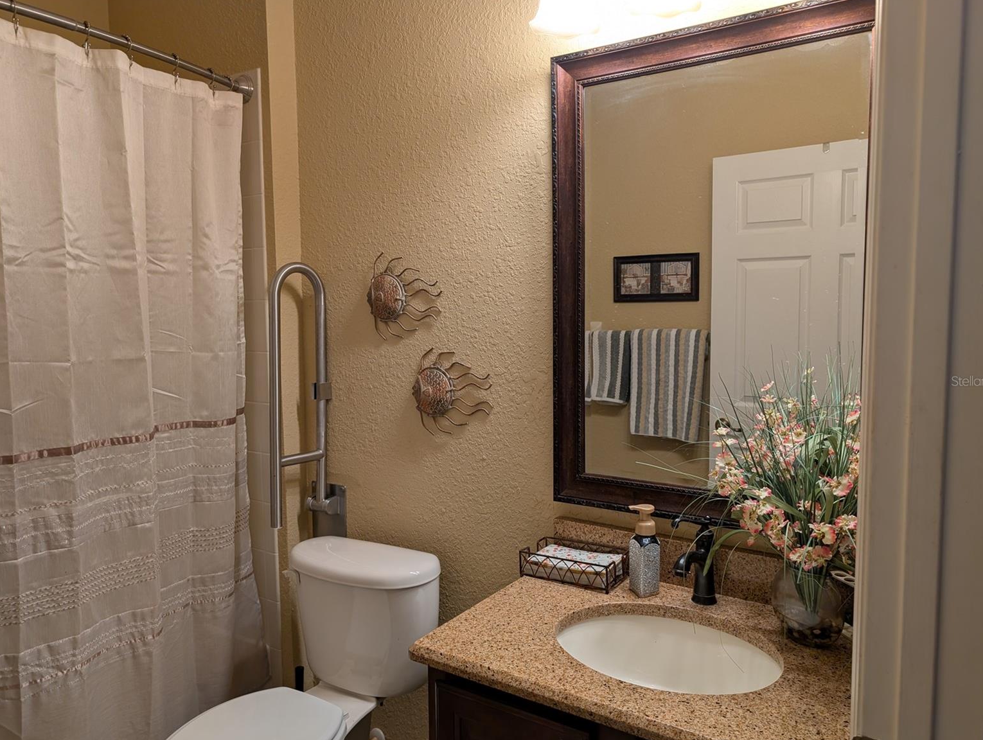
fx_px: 711
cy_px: 381
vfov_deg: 55.0
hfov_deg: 69.3
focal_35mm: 25
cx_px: 500
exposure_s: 1/24
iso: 33
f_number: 1.68
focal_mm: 6.9
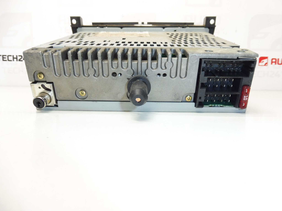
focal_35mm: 24
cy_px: 106
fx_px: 196
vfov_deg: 56.8
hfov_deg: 71.6
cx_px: 141
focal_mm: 4.3
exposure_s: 1/80
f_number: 3.5
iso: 200
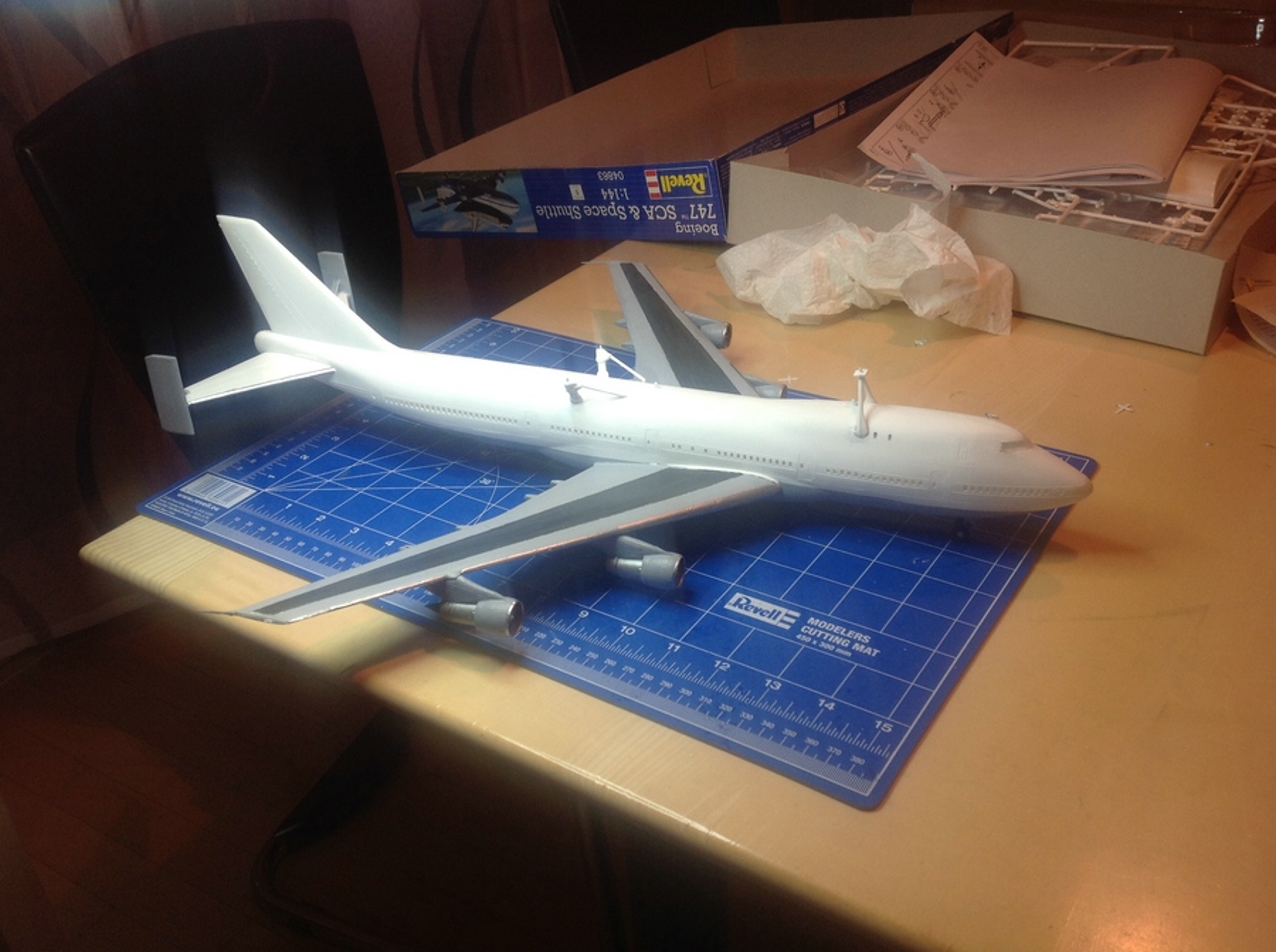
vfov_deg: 40.6
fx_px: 1288
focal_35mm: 35
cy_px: 476
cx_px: 638
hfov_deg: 52.7
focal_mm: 4.28
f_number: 2.4
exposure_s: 1/33
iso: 64
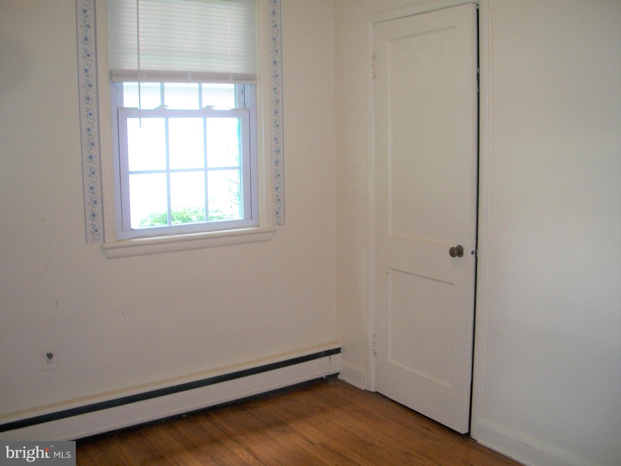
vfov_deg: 40.7
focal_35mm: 35
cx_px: 310
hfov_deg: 52.6
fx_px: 628
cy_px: 233
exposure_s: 1/30
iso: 160
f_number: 3.1
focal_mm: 6.3
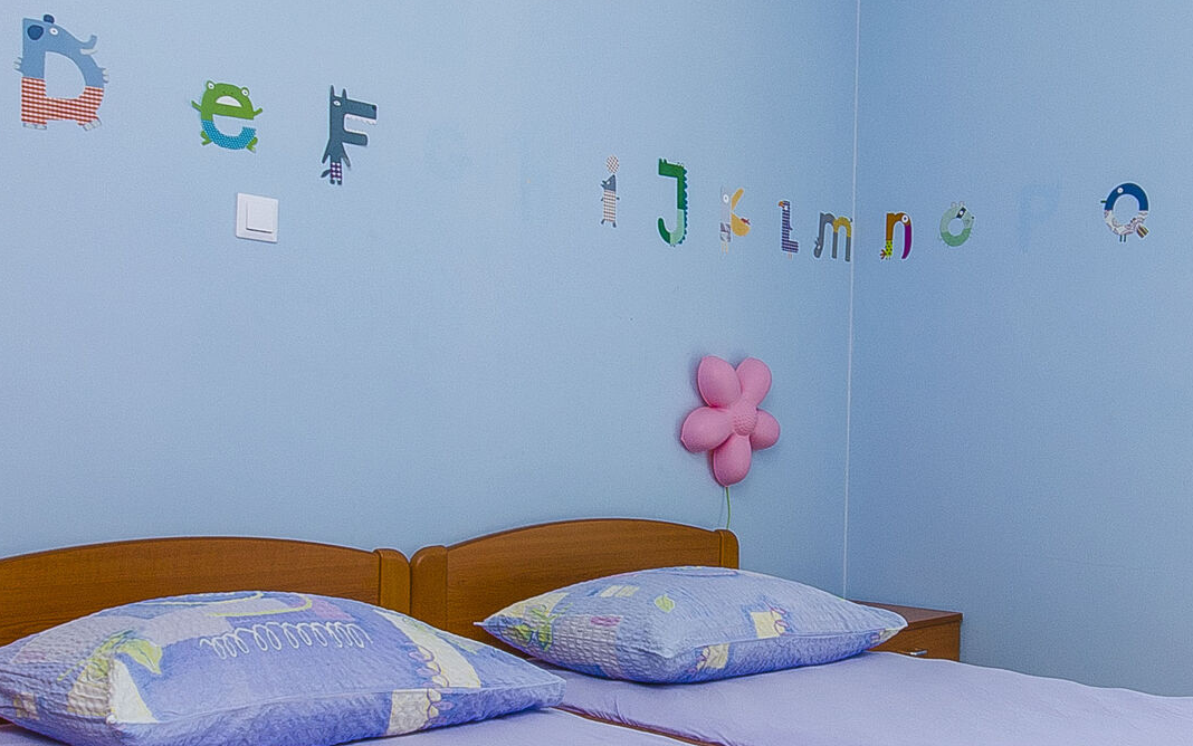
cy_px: 442
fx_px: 1301
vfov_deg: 31.9
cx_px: 790
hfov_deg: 48.5
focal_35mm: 40
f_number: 8
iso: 100
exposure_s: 1/160
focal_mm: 10
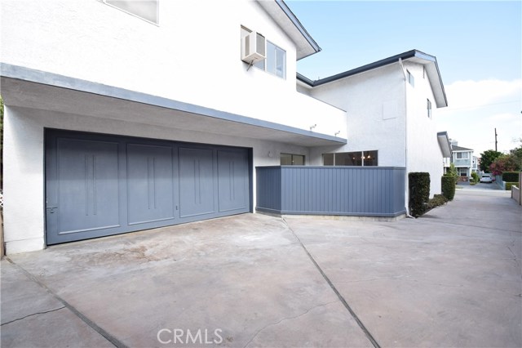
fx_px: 217
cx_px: 261
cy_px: 174
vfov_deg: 77.3
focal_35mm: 15
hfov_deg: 100.4
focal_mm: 10
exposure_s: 1/160
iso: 200
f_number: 6.3
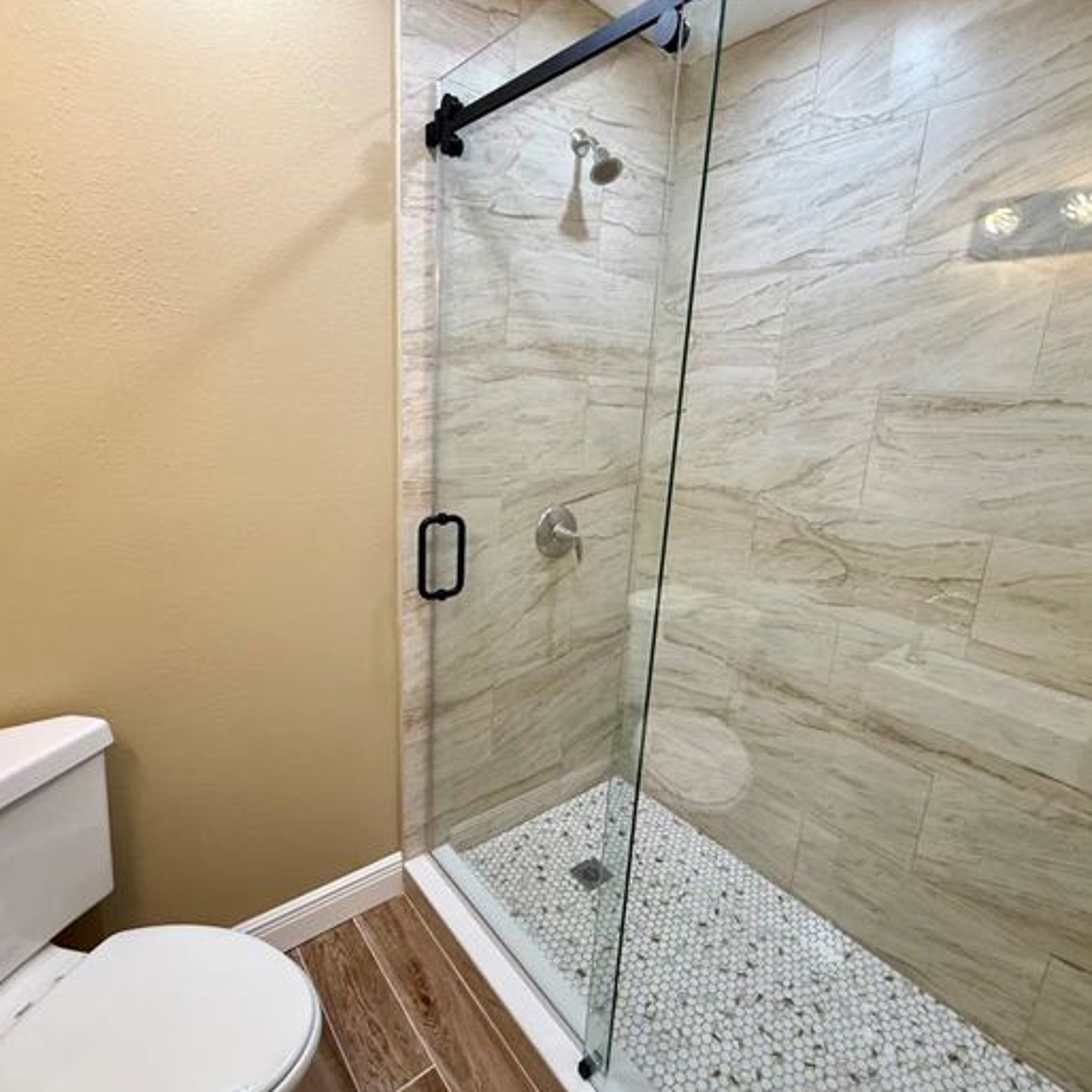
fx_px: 607
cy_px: 553
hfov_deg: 83.8
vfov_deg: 84.0
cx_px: 591
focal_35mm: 17
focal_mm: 2.22
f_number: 2.2
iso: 160
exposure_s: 1/120
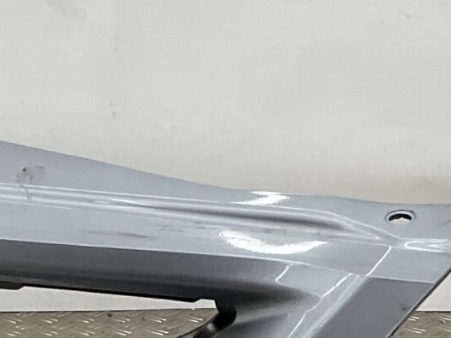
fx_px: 1797
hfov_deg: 14.3
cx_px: 123
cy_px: 466
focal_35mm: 138
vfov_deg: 10.5
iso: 25
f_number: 1.8
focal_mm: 3
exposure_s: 1/120
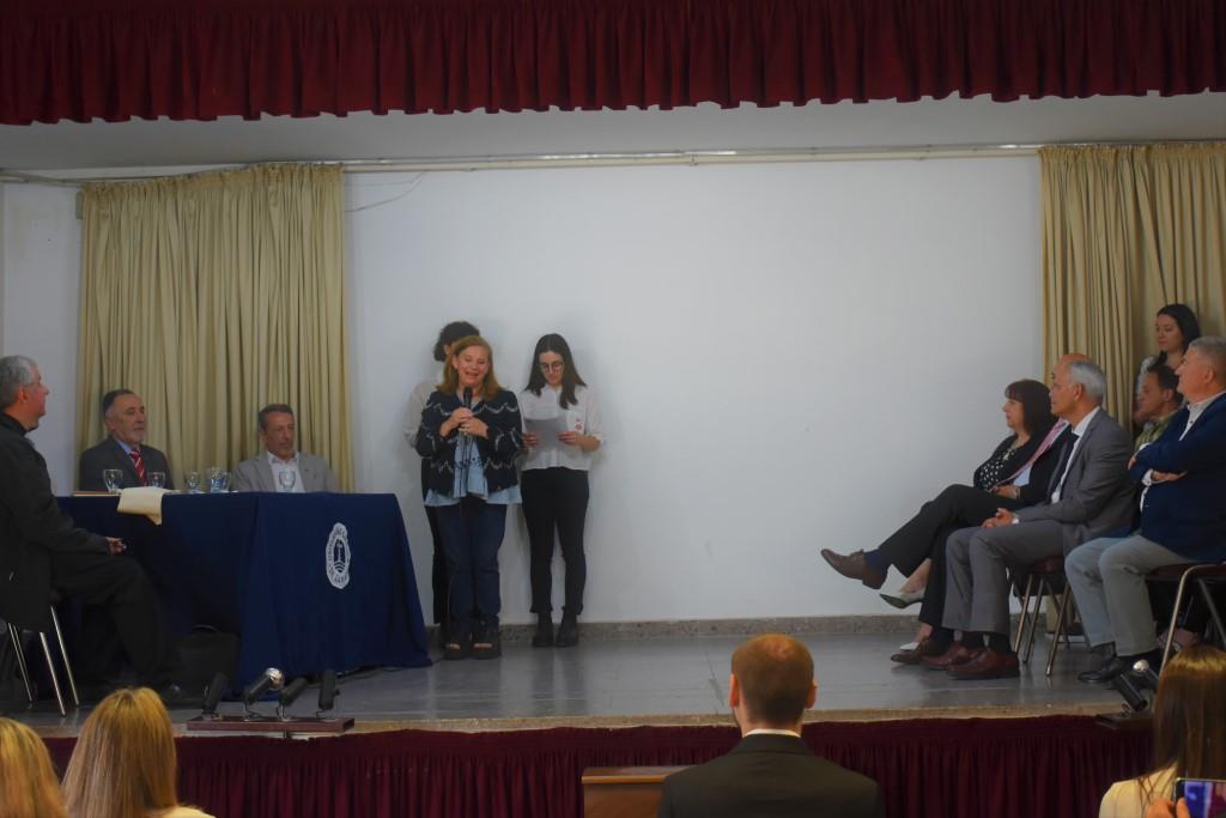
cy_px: 409
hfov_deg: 37.8
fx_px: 1788
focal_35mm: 52
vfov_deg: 25.8
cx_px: 613
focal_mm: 35
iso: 800
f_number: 4.2
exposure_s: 1/80
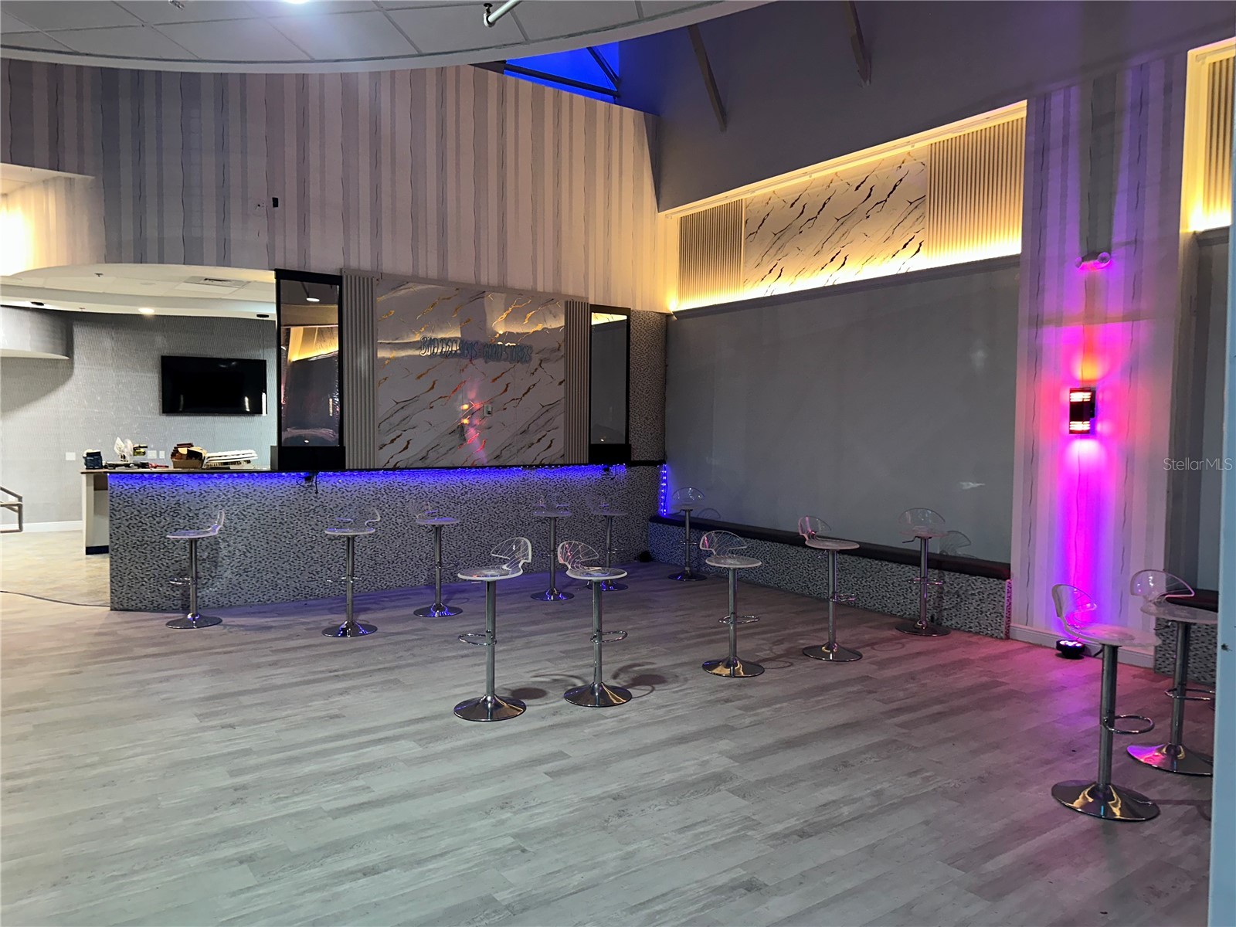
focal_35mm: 24
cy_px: 464
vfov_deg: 56.8
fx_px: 857
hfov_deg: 71.6
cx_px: 618
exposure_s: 1/16
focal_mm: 6.86
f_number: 1.78
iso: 160
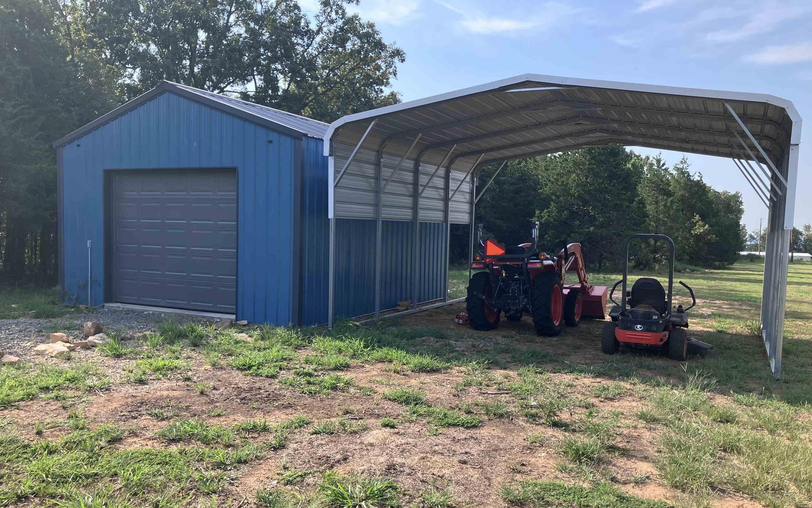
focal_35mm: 30
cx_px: 408
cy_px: 282
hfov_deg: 62.9
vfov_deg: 41.8
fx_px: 664
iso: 32
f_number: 1.8
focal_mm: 3.99
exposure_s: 1/704
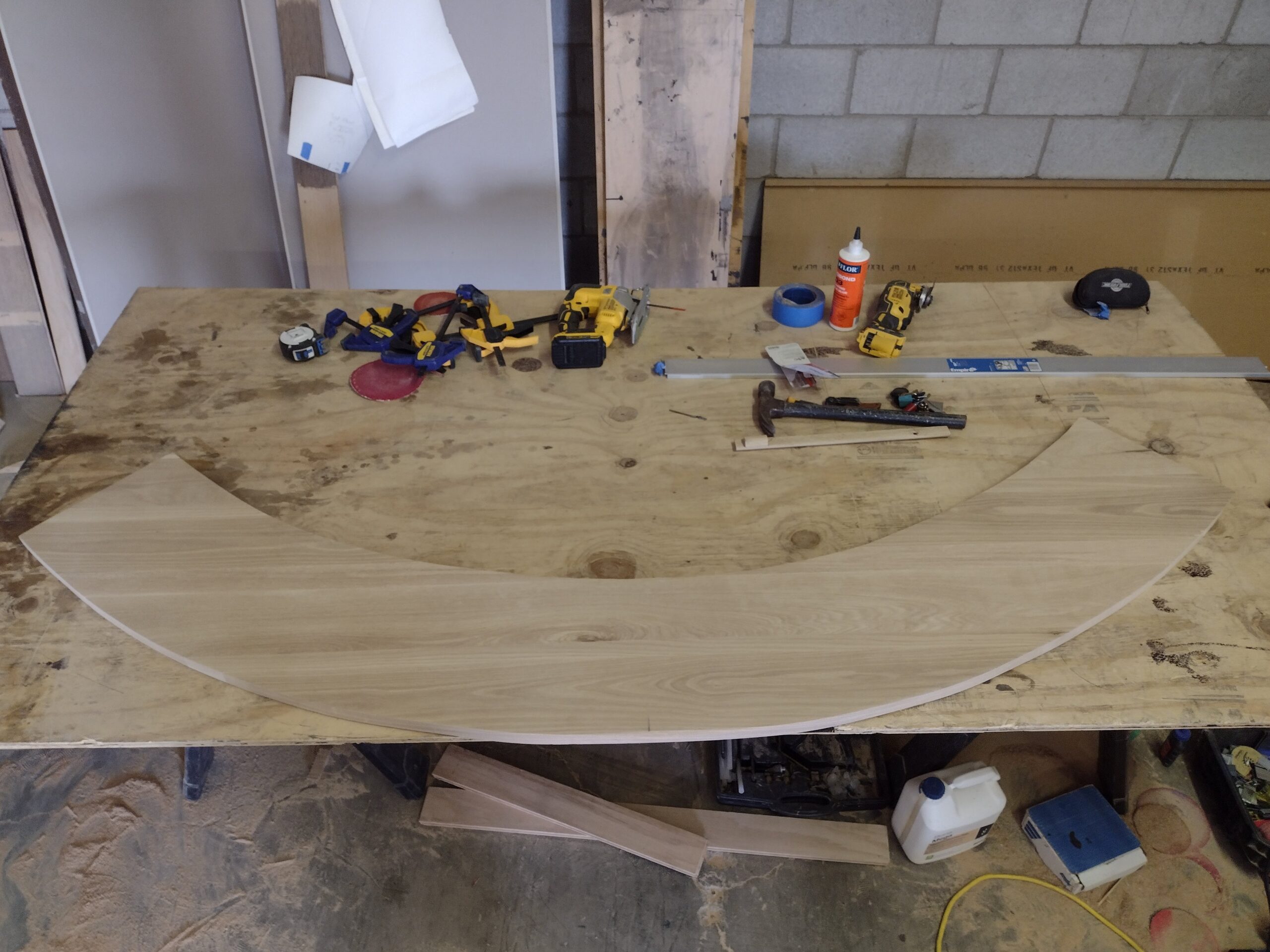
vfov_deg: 51.4
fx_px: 991
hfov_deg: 65.3
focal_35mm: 27
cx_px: 635
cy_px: 476
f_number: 1.7
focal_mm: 4.71
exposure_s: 1/40
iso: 316
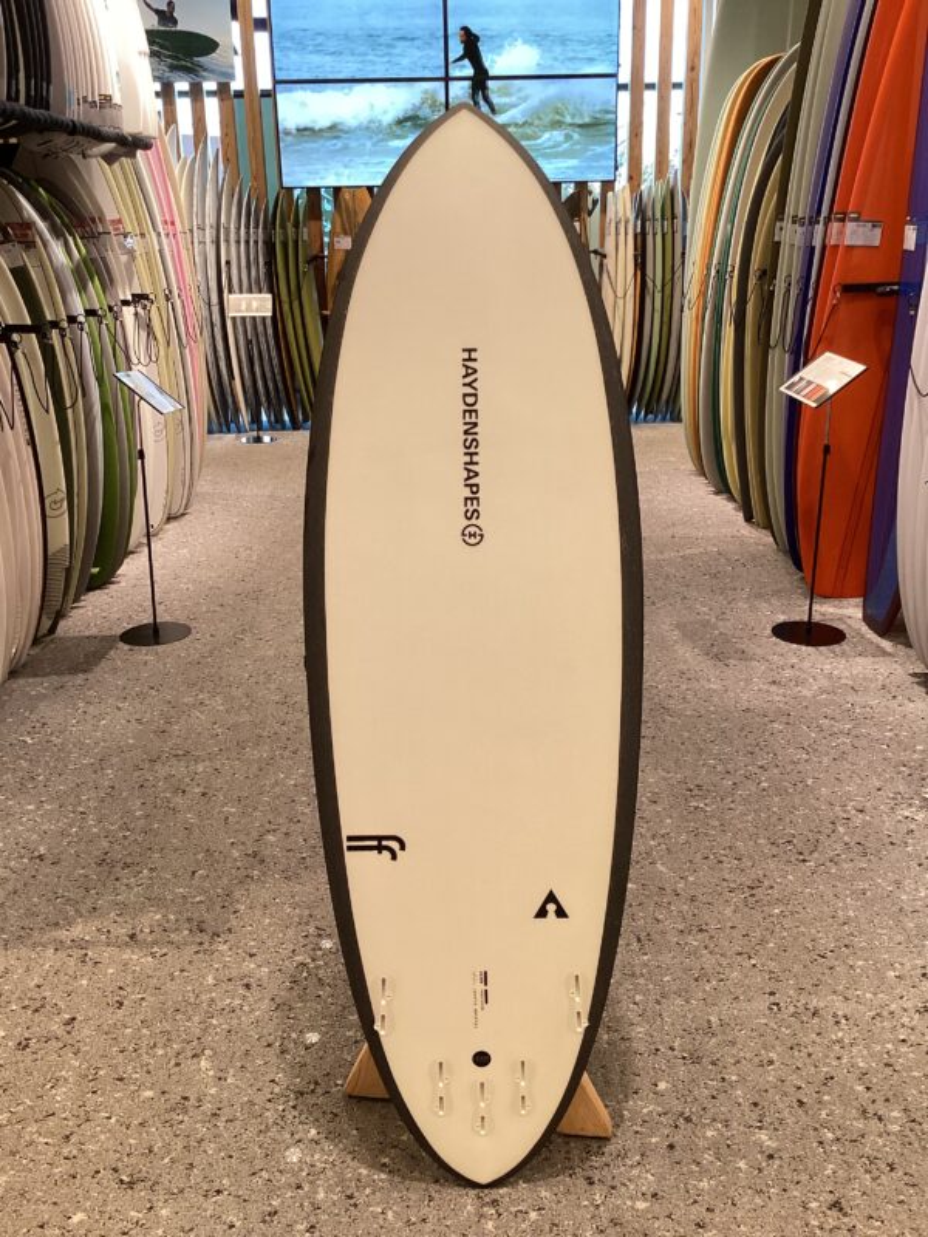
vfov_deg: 58.4
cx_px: 464
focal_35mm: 31
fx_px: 1108
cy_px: 618
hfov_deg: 45.4
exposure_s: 1/60
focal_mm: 3.3
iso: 64
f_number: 2.4
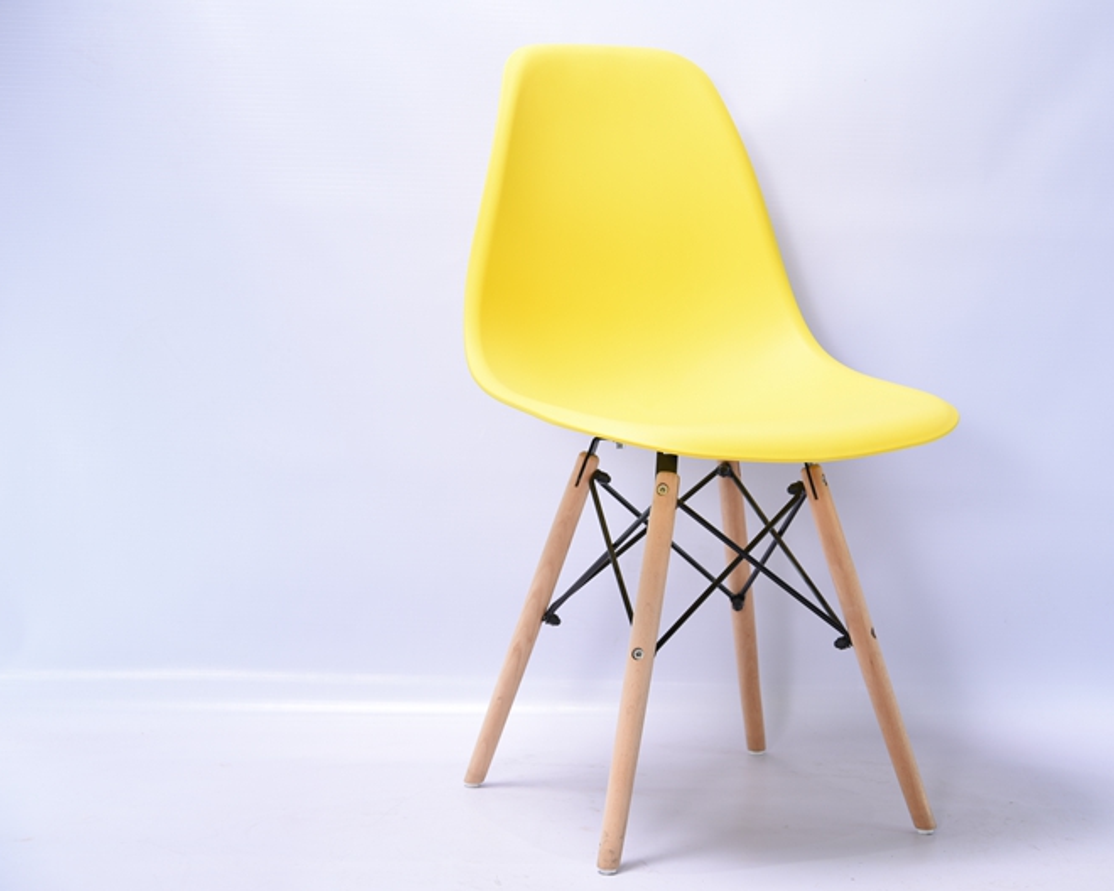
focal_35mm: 74
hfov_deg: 25.7
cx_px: 636
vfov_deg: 20.7
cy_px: 447
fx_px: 2440
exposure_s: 1/60
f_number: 4.5
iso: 125
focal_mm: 65
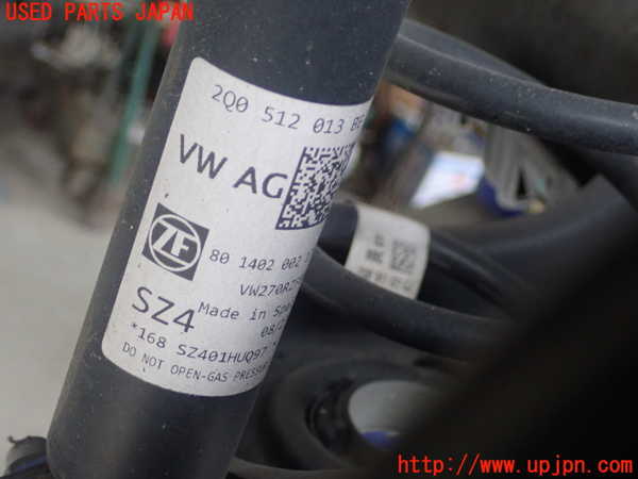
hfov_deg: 26.3
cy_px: 240
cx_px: 319
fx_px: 1364
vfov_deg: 19.9
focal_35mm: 74
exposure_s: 1/60
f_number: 4.2
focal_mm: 13.47
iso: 800
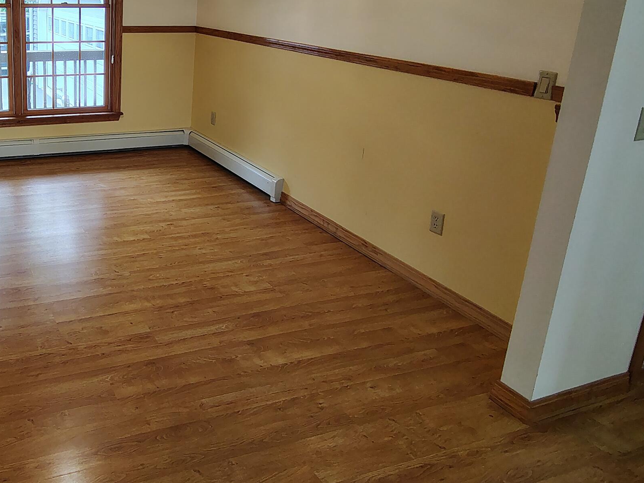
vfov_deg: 45.3
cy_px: 125
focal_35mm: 30
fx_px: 558
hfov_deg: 54.7
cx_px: 106
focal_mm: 2.13
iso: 330
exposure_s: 1/60
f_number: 2.2
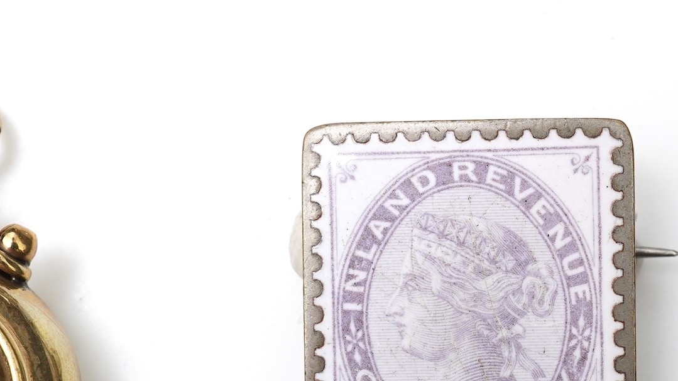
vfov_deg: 14.0
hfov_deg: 24.6
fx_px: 1546
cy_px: 321
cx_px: 477
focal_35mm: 86
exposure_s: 1/125
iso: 500
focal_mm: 30
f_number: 16
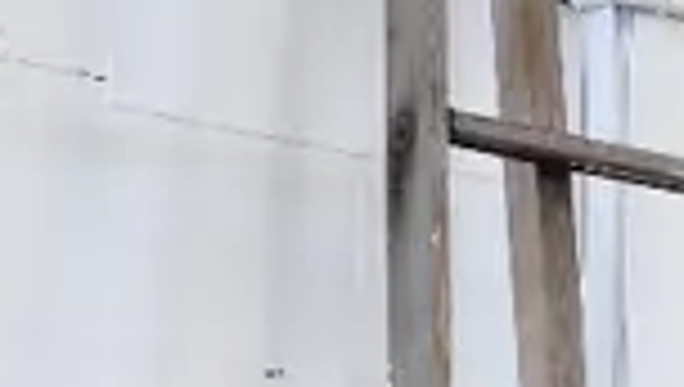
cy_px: 1242
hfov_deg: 8.6
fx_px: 4522
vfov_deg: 4.7
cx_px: 639
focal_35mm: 249
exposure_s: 1/20
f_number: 5.6
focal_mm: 17
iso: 800
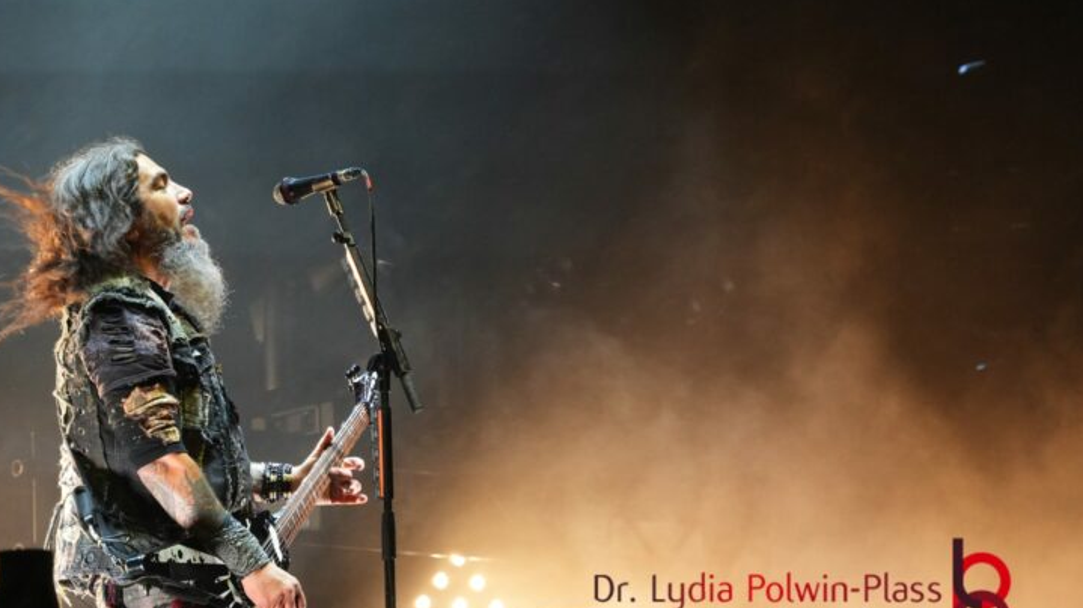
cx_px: 512
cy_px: 330
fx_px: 5110
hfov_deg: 12.1
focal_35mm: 178
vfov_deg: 6.8
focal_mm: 106
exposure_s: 1/200
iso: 3200
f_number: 5.6
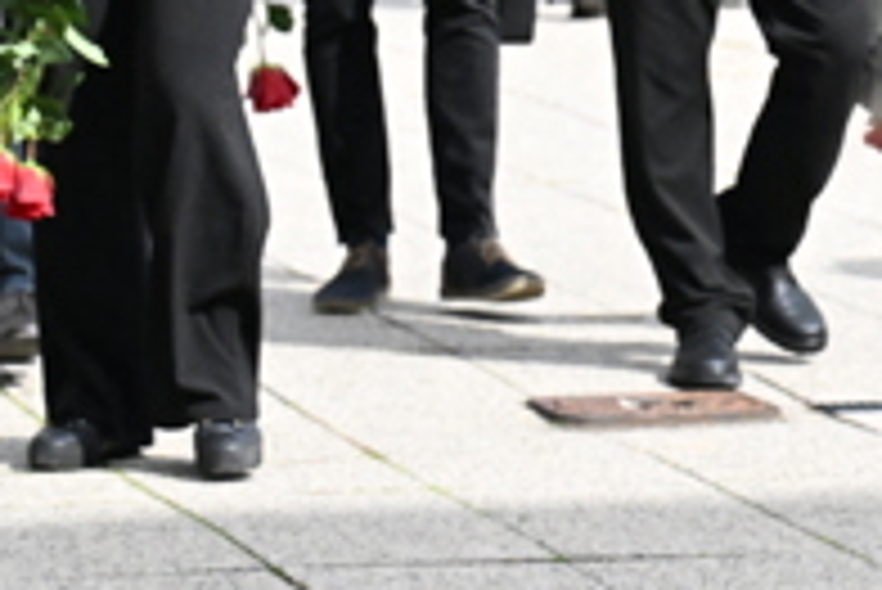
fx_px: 8728
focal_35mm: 356
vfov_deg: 3.9
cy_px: 131
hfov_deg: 5.8
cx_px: 1112
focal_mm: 101
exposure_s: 1/26000
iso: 8000
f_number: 5
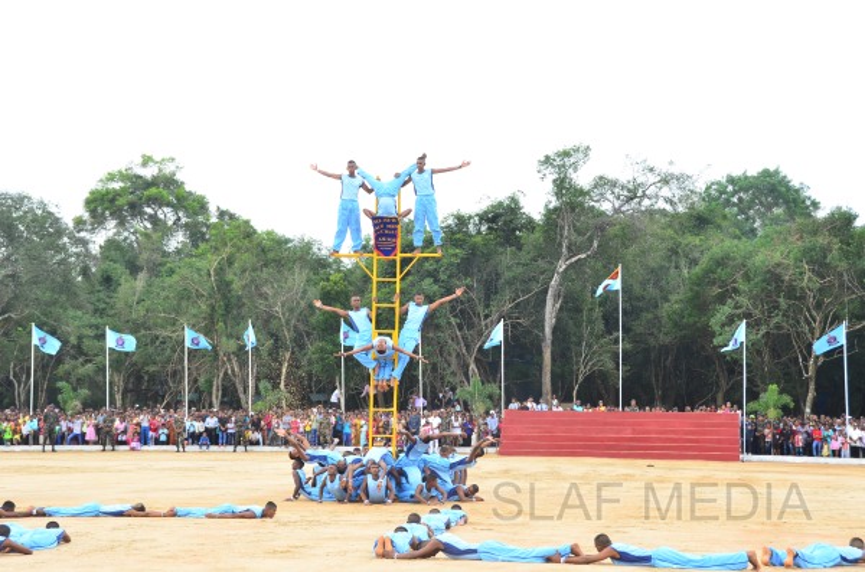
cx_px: 432
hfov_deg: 26.0
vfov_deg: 17.4
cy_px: 286
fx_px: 1870
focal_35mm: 78
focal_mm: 52
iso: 320
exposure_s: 1/250
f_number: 7.1
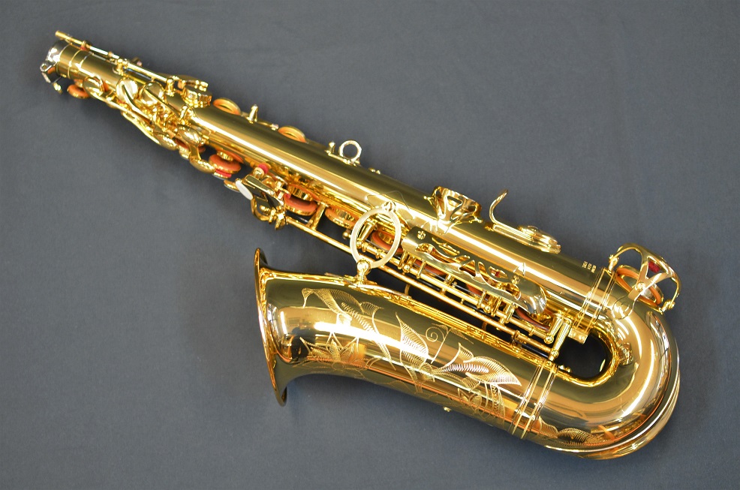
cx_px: 370
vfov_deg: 25.6
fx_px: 1077
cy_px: 245
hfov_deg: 37.9
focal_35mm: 52
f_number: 3.2
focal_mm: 35
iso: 800
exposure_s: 1/40
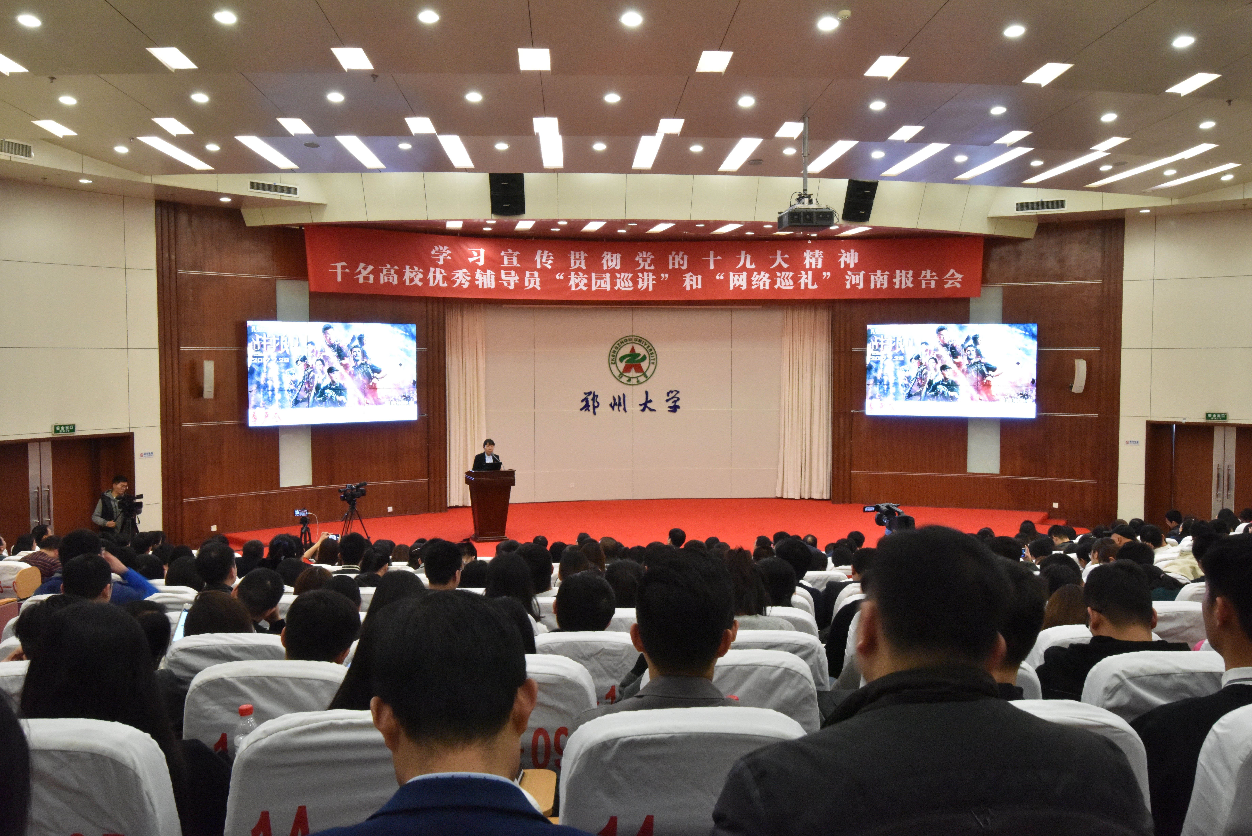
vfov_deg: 41.1
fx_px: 1113
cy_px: 418
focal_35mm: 32
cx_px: 626
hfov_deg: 58.7
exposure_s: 1/10
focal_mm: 32
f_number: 20
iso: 6400
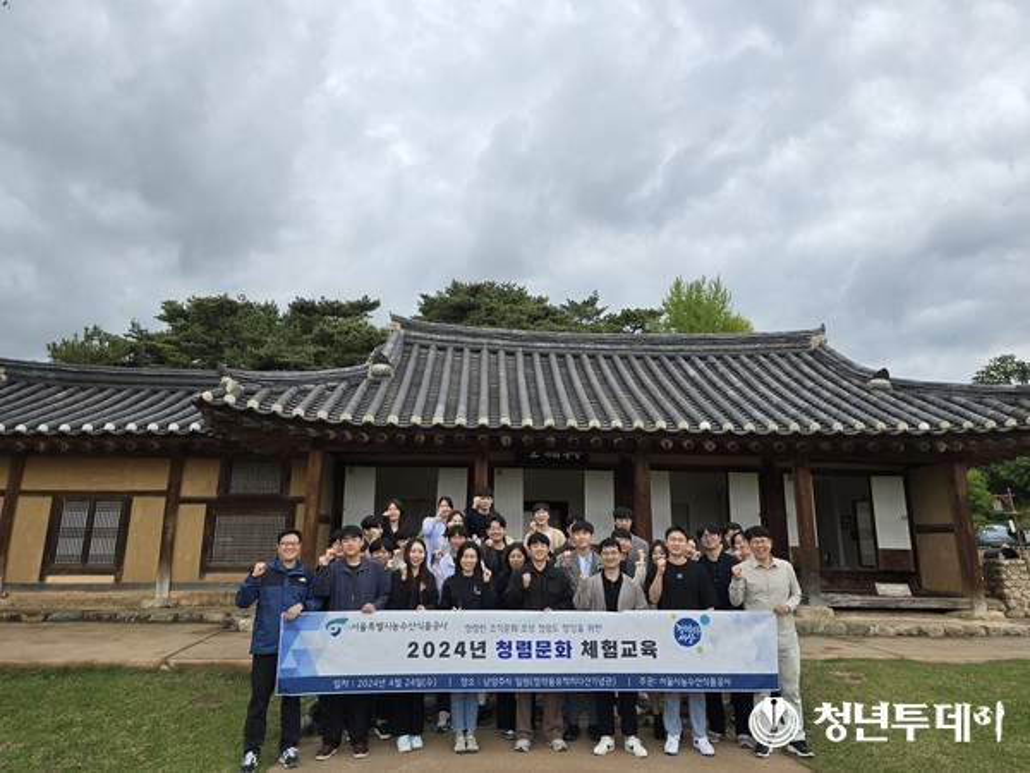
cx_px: 515
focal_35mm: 23
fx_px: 684
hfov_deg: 73.9
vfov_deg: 58.9
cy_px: 386
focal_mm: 6.3
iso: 12
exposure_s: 1/256
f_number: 1.7
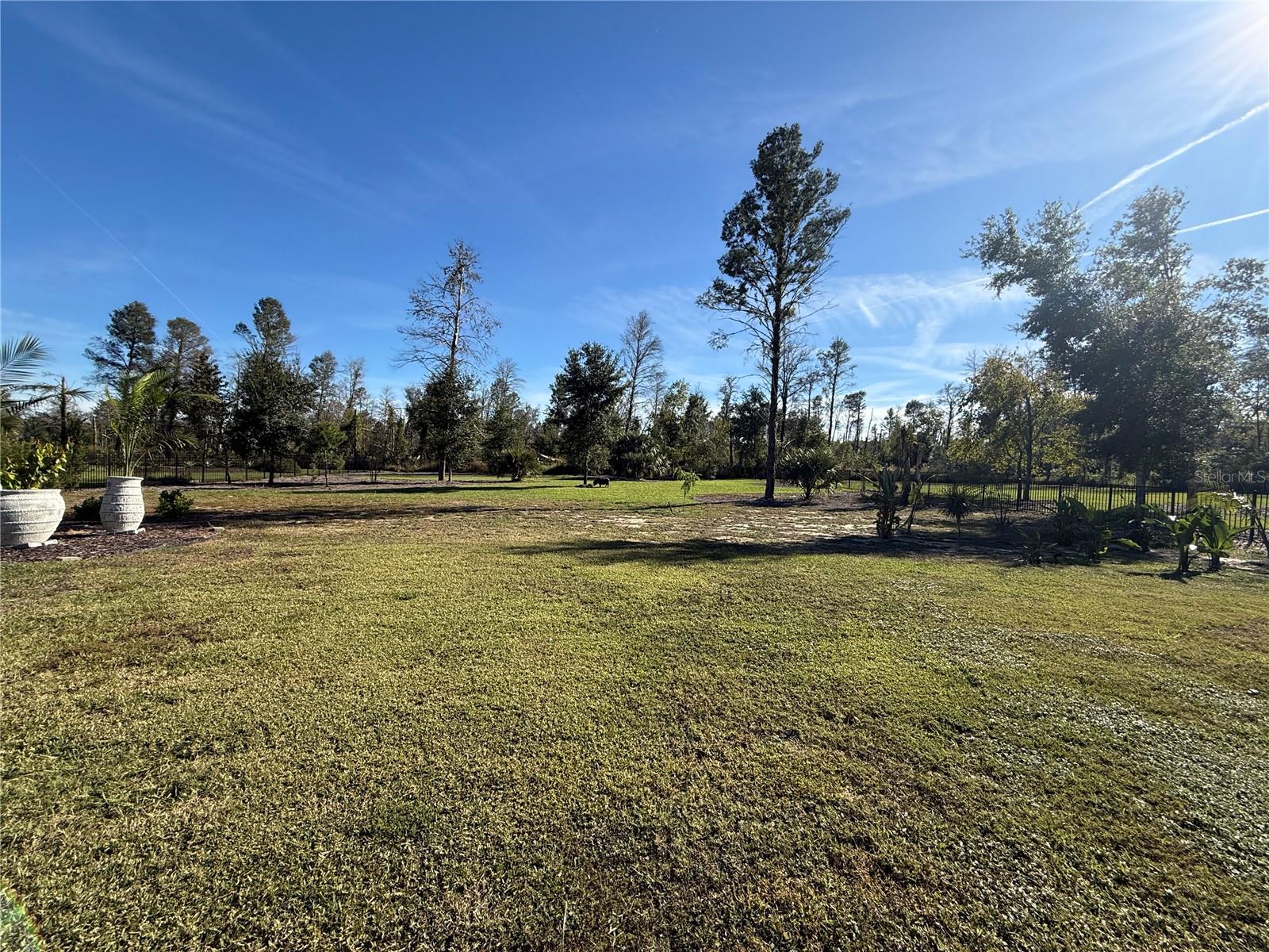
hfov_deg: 102.1
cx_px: 634
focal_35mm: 14
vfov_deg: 85.7
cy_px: 476
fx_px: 513
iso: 50
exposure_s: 1/1795
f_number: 2.2
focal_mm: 2.22
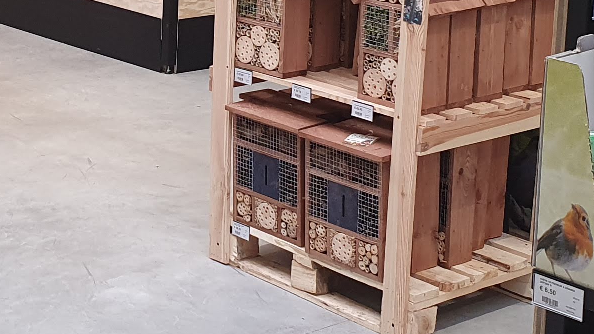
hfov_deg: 21.9
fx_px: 1512
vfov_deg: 12.5
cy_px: 9
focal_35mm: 96
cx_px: 93
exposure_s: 1/100
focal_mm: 4.32
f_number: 2.4
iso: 125
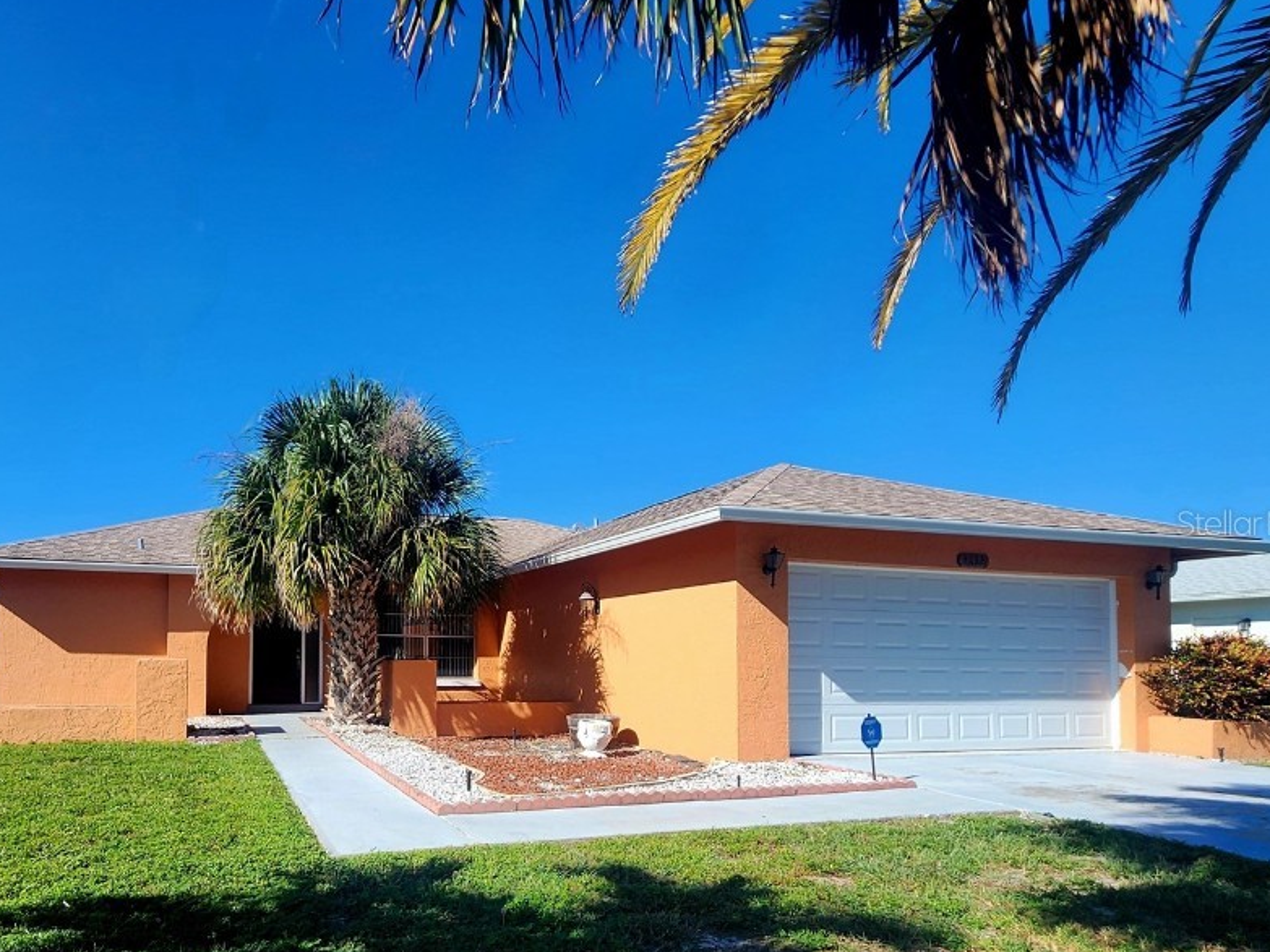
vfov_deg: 74.5
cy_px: 522
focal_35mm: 17
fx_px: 624
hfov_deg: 89.7
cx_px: 500
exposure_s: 1/1429
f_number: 2.2
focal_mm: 2.2
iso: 50
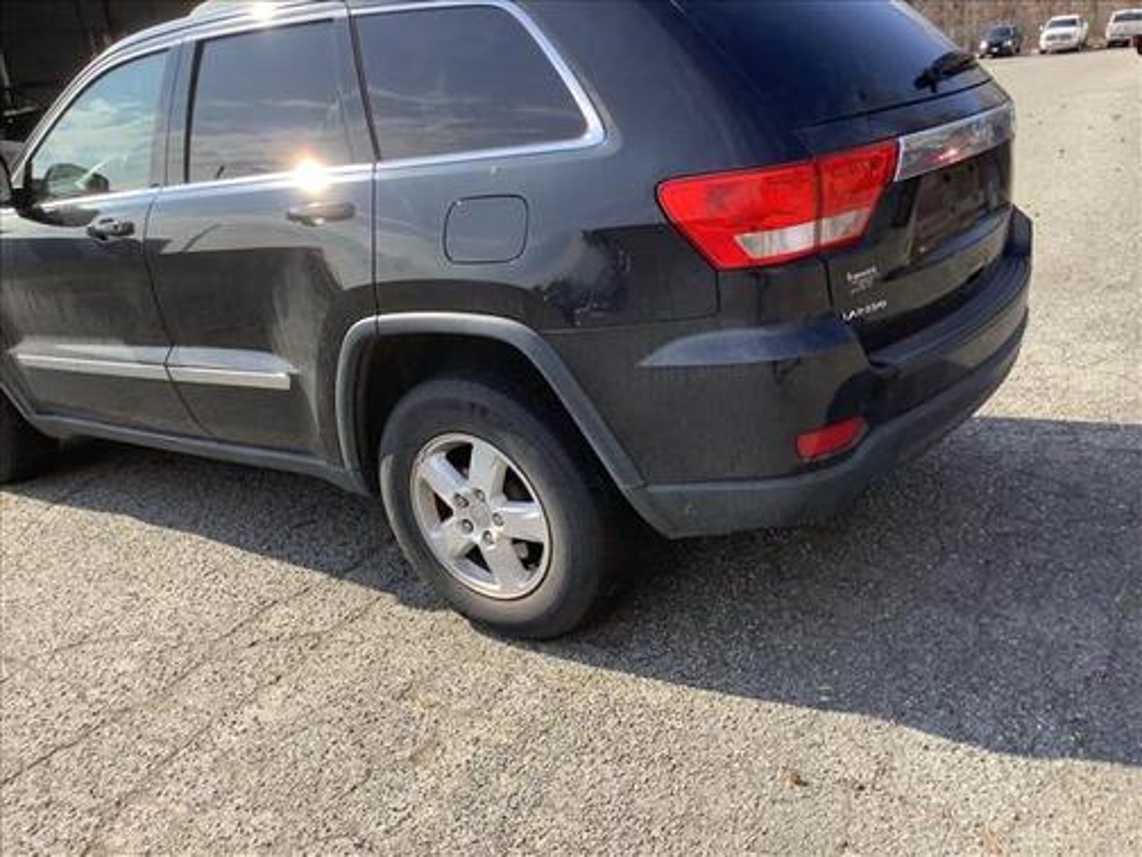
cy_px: 428
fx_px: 1023
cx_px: 571
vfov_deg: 45.4
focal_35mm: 31
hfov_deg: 58.4
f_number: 2.4
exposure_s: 1/420
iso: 25
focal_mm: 3.3
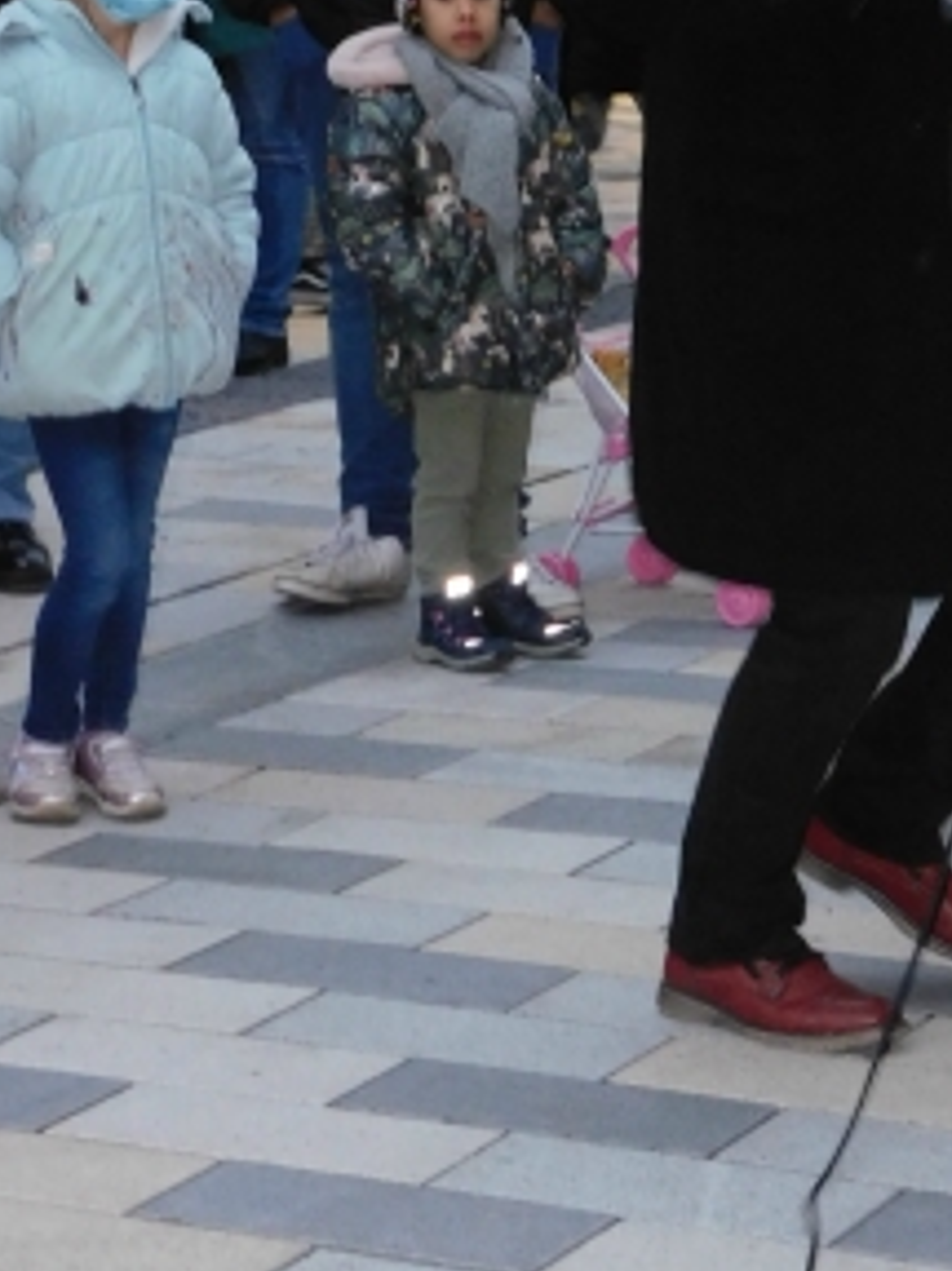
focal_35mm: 145
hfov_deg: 10.2
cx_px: 859
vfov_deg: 13.4
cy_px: -84
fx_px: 5321
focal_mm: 11.6
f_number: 4.2
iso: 500
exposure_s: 1/30
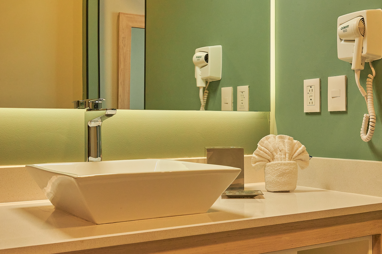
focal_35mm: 48
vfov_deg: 28.1
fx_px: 509
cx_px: 191
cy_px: 127
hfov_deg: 41.1
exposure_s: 1/80
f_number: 16
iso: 6400
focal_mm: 48
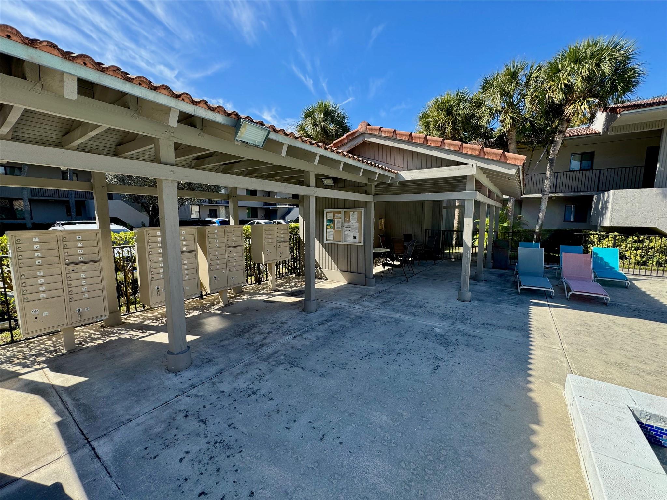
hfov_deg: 102.1
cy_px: 250
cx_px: 334
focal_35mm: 14
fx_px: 270
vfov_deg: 85.7
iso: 40
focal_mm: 2.22
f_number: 2.2
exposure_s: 1/448
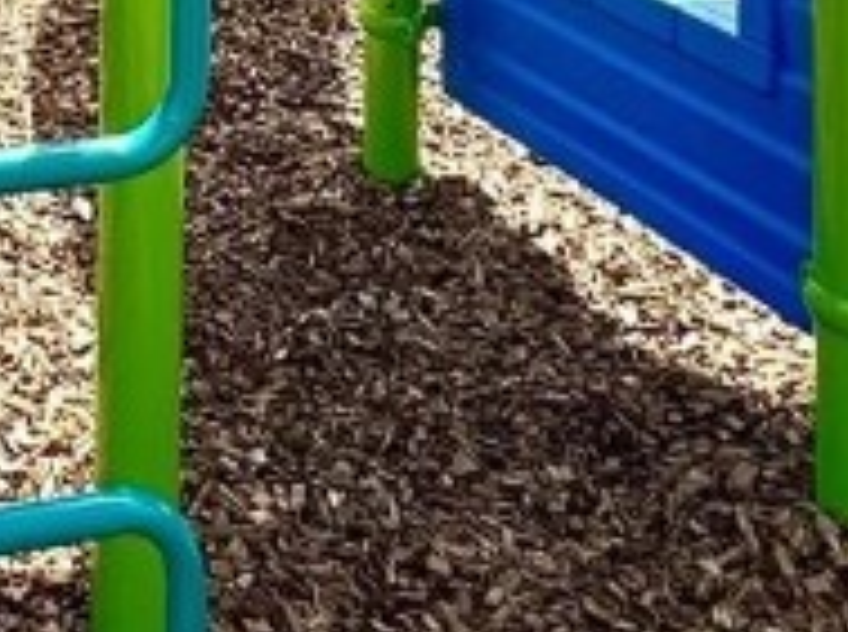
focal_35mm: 76
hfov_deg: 23.4
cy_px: -793
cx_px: -184
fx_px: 1858
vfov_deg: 14.4
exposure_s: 1/2342
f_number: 2.2
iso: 50
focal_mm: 2.22
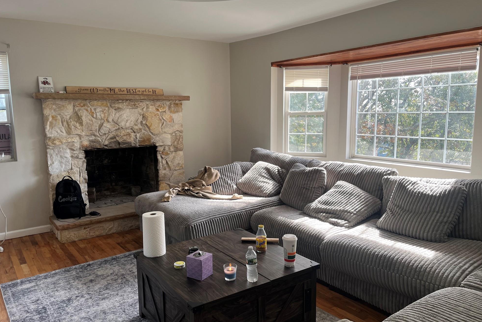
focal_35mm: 28
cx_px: 239
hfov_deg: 65.5
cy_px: 171
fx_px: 375
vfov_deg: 46.4
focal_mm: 5.1
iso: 32
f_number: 1.6
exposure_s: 1/133
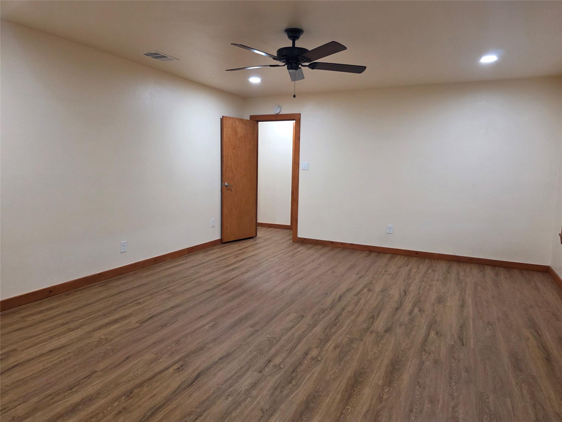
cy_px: 211
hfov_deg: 73.9
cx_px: 281
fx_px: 373
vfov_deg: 58.9
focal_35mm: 23
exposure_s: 1/120
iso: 500
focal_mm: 6.3
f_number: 1.7
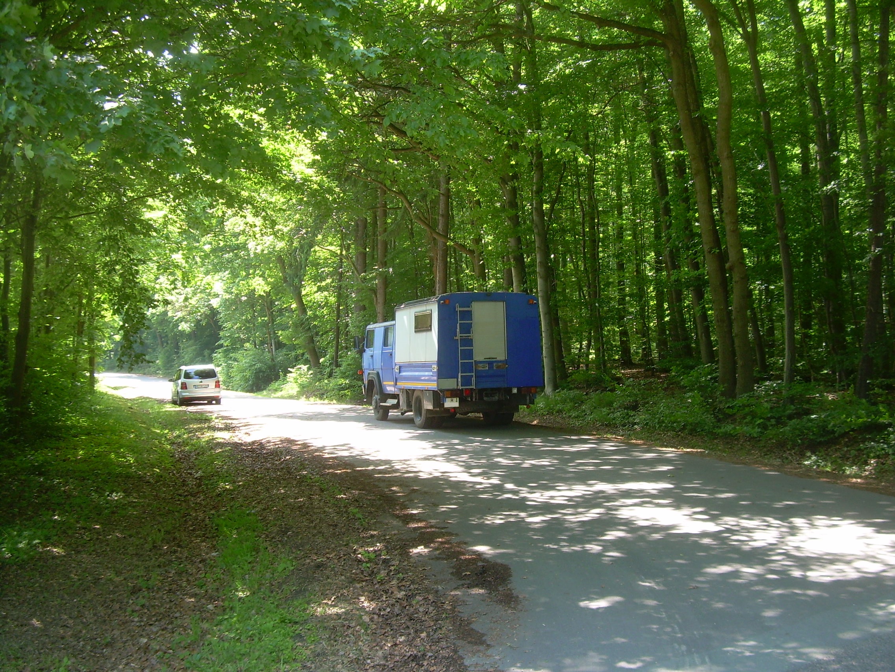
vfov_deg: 37.7
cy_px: 336
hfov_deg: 49.0
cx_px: 448
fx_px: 982
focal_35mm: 38
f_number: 2.8
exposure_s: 1/46.2
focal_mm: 6.3
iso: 50
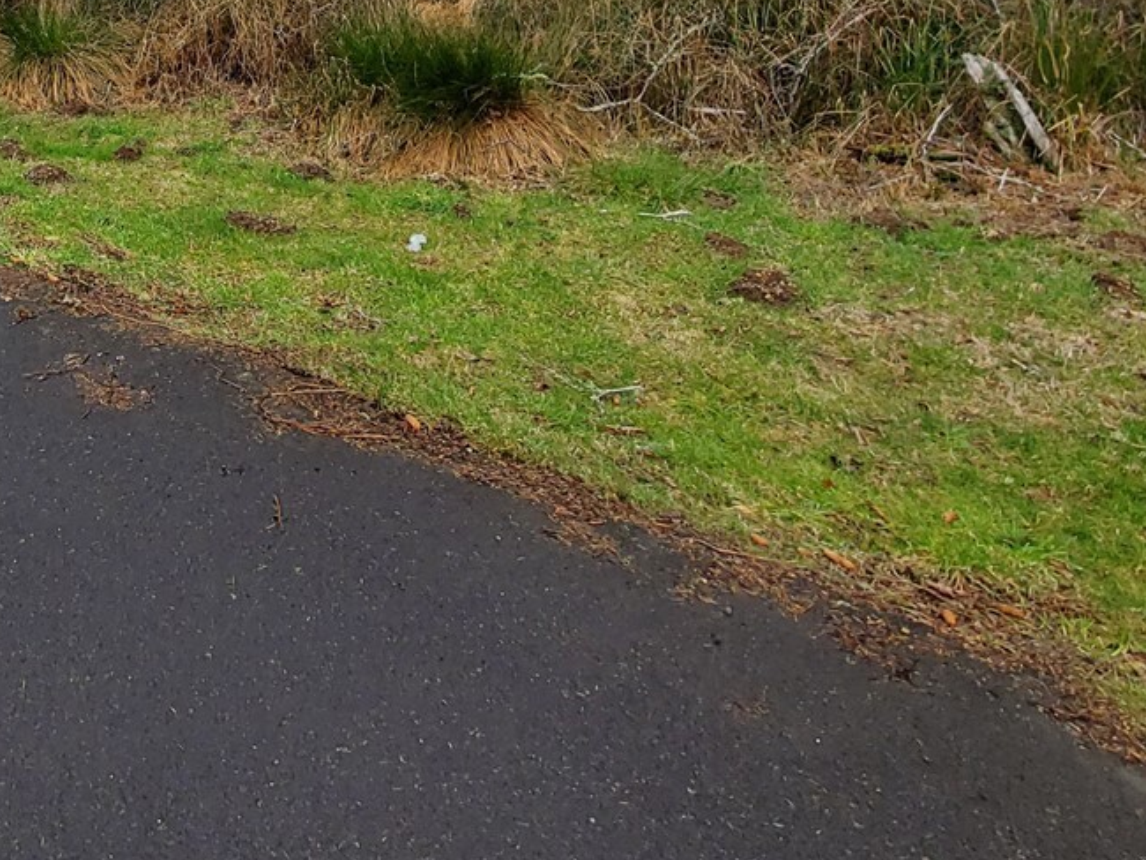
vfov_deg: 35.9
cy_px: -136
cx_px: 273
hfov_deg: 53.9
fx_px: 1060
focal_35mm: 32
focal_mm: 1.8
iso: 50
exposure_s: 1/467
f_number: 2.2
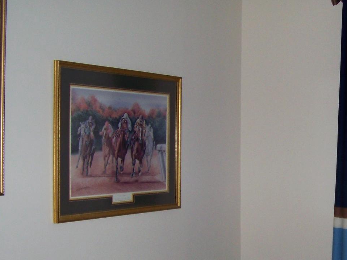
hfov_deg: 24.2
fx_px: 772
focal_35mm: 77
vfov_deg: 19.0
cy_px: 184
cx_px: 347
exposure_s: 1/30
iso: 64
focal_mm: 5.85
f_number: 2.8
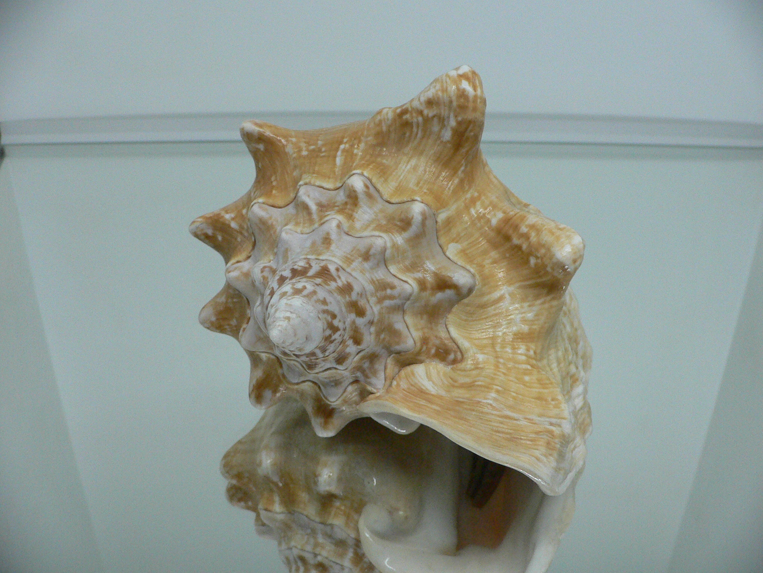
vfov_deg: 40.7
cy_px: 286
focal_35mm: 35
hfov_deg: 52.6
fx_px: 771
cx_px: 382
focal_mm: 4.6
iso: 200
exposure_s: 1/60
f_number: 2.8
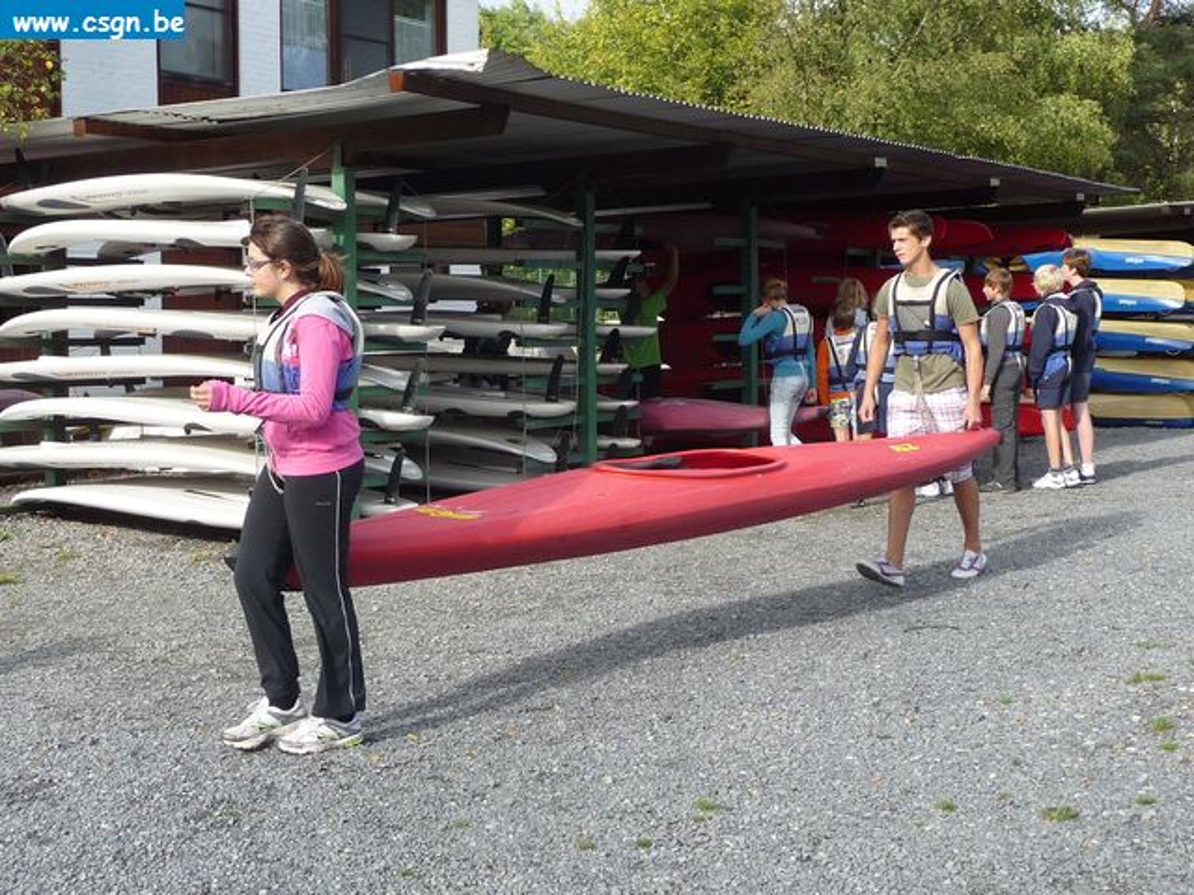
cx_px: 597
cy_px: 448
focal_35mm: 52
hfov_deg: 36.8
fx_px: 1794
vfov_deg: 28.0
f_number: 3.8
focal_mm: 6.3
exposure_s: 1/320
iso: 100
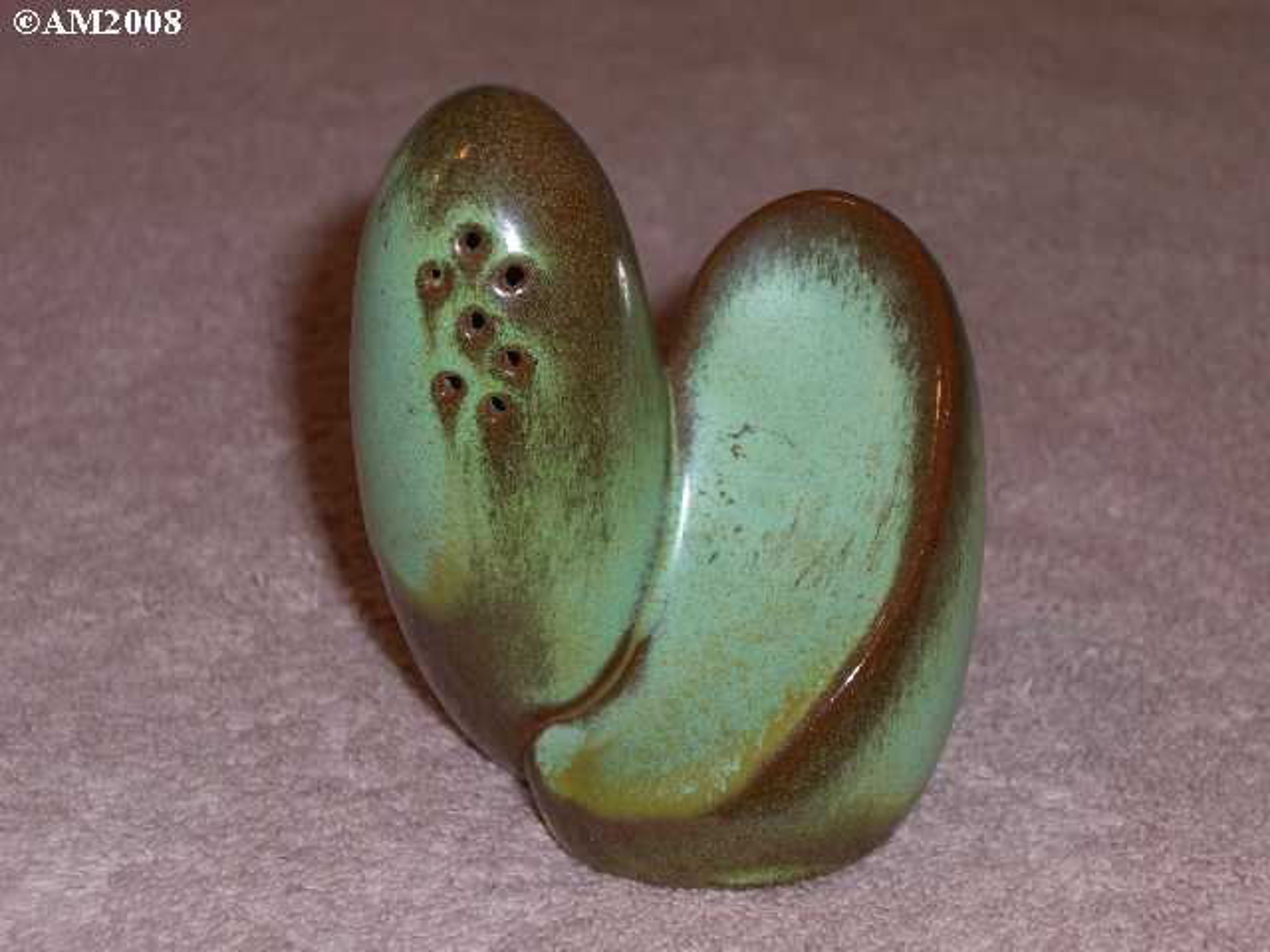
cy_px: 476
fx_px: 2862
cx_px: 635
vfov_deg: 18.9
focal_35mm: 78
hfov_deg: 25.0
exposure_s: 1/30
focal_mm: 16.3
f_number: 8.6
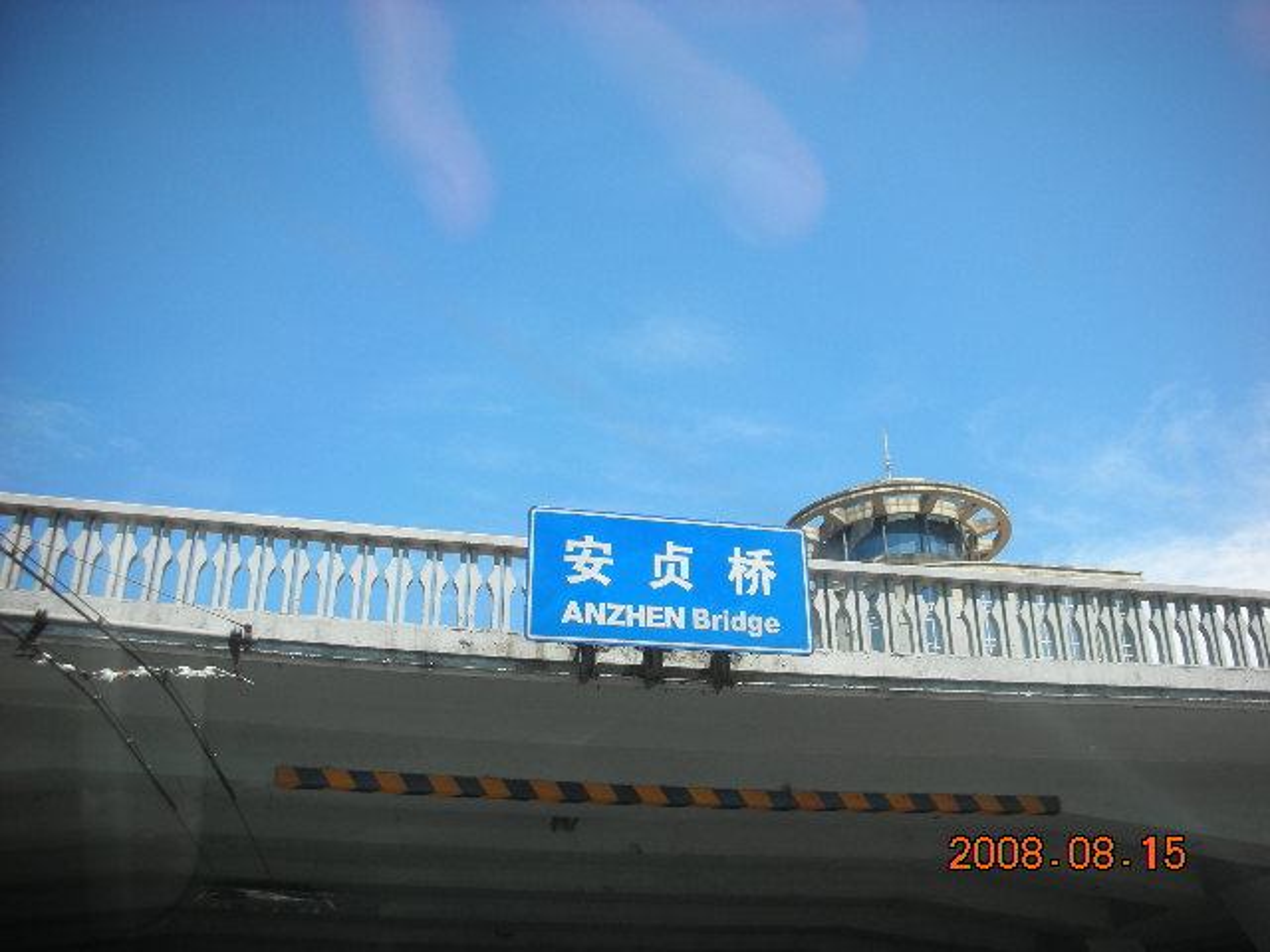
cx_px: 635
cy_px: 476
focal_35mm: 35
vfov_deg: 40.7
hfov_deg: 52.6
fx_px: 1284
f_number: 3
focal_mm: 5.8
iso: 50
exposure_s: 1/310
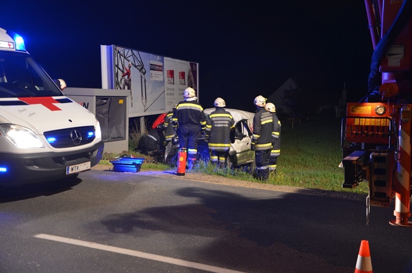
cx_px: 206
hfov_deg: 43.7
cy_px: 136
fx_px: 514
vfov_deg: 29.7
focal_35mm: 45
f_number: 4.2
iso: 640
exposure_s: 1/8
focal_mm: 30
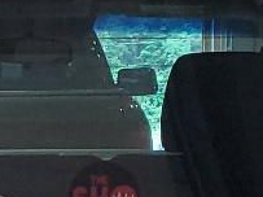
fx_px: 1557
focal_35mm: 205
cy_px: 430
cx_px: 14
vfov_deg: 6.9
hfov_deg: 9.6
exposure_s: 1/50
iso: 138
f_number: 1.5
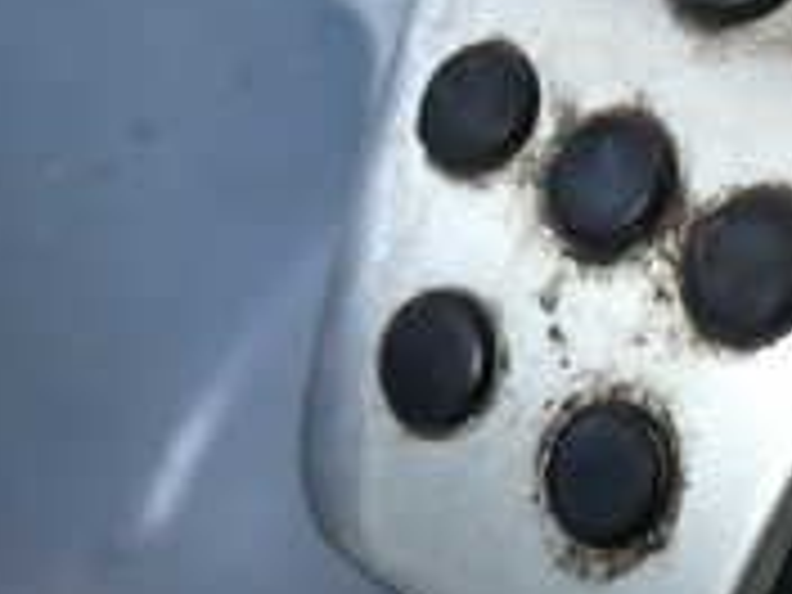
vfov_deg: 17.3
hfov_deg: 22.1
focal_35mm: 85
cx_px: 810
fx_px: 1945
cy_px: 194
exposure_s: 1/30
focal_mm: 4.5
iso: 500
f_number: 2
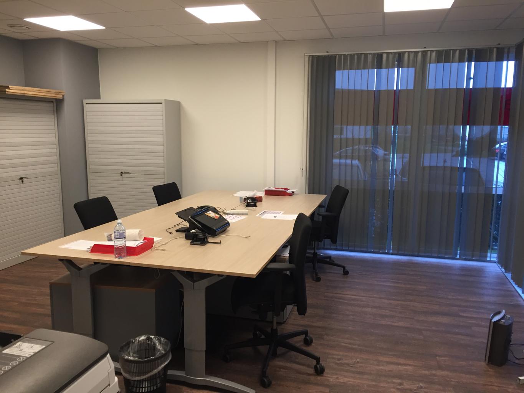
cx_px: 262
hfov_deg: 61.7
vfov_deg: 48.2
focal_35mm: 29
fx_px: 439
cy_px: 196
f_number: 2.2
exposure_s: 1/33
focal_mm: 4.15
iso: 64
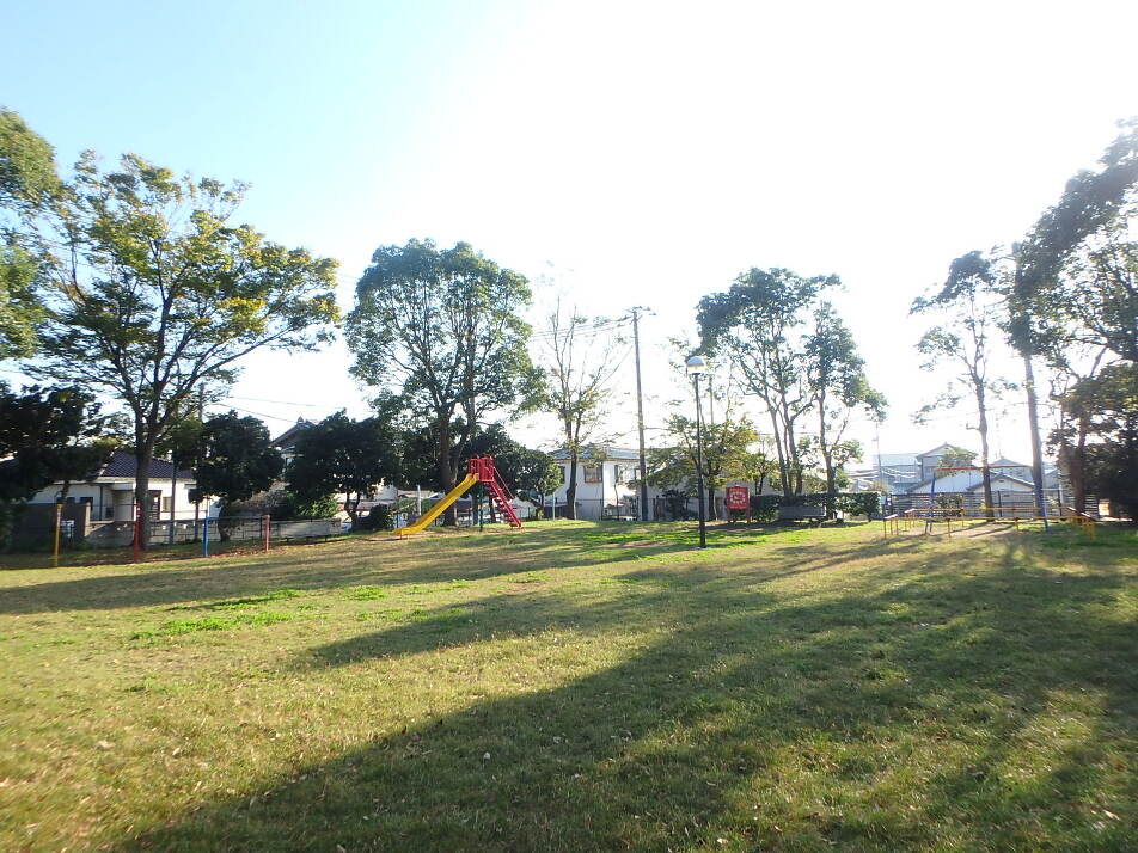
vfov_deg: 63.4
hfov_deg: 79.0
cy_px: 426
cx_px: 569
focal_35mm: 21
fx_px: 690
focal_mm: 3.7
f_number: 3.5
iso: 125
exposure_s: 1/320
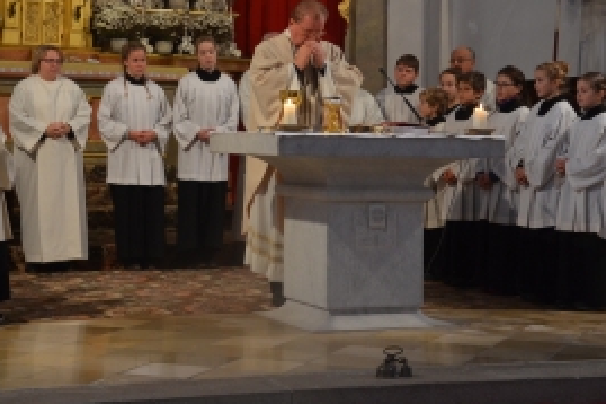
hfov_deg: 24.2
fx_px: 1410
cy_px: 87
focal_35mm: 84
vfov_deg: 16.2
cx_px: 225
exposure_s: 1/50
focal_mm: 35
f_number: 4.5
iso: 800
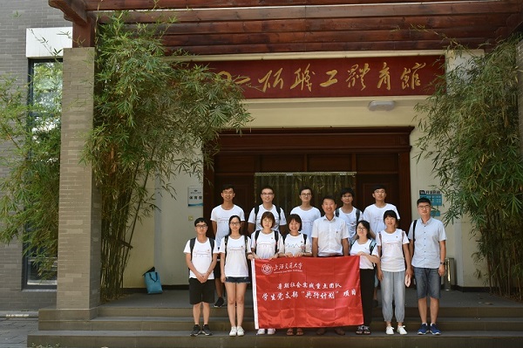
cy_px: 174
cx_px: 262
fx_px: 588
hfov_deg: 48.0
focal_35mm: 40
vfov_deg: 33.0
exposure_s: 1/100
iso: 320
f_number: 8
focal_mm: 27
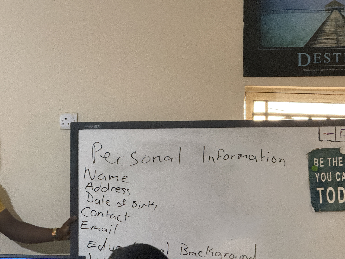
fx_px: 1196
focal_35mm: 120
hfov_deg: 16.4
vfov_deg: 12.3
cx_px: 172
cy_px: 130
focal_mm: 15.66
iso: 800
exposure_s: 1/33
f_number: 2.8
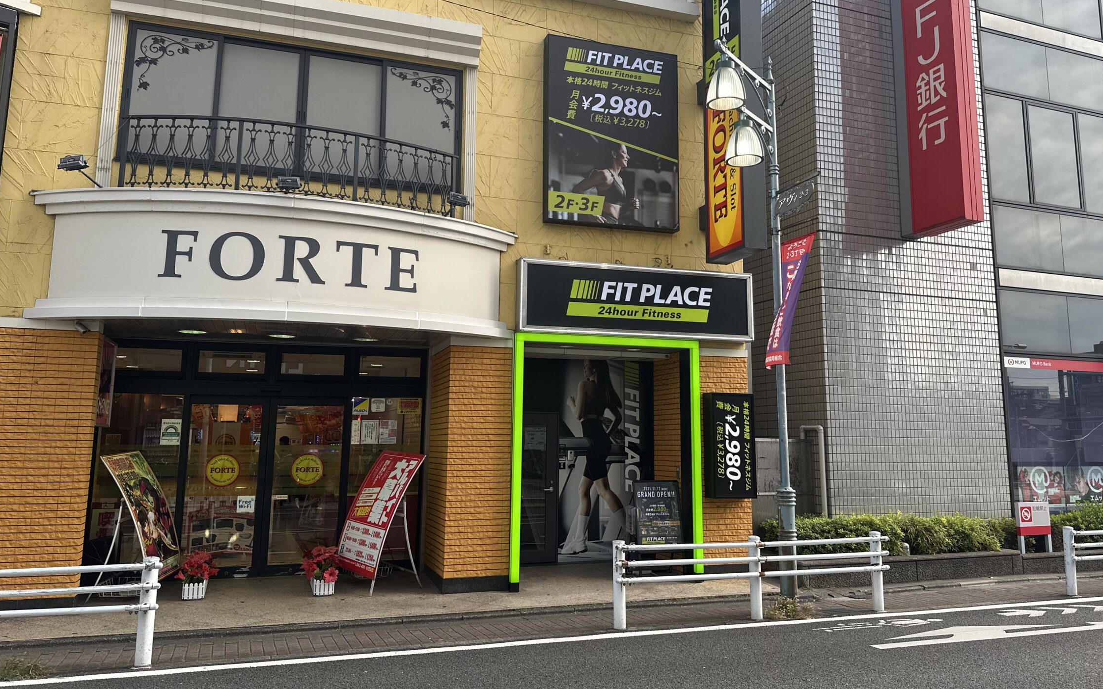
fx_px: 872
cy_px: 297
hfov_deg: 64.5
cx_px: 599
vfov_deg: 43.1
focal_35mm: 29
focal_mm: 6.86
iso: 80
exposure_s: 1/663
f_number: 1.78
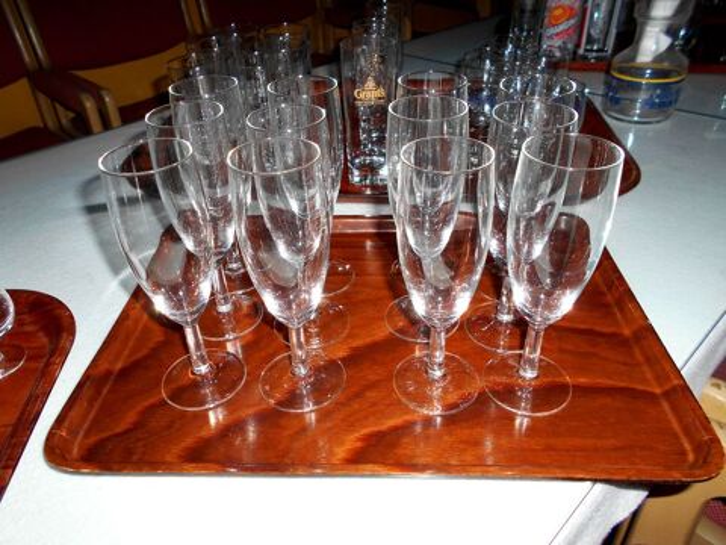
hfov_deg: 67.3
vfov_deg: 53.1
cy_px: 272
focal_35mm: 26
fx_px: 545
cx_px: 363
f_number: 3.2
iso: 80
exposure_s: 1/25
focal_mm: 4.6
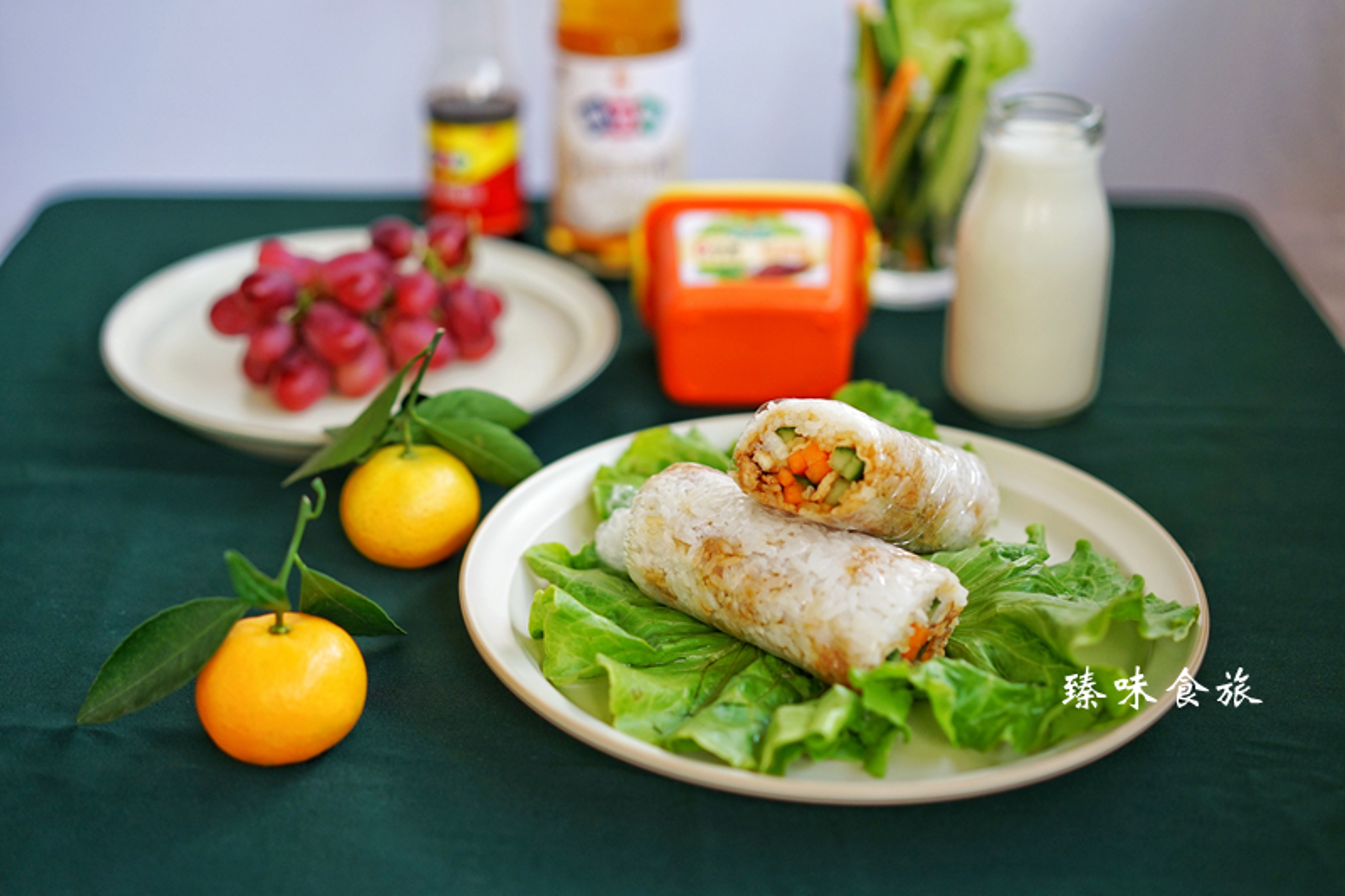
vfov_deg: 24.6
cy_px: 448
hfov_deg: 36.3
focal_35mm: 55
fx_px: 2054
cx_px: 672
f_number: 2.2
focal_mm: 55
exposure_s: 1/500
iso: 320
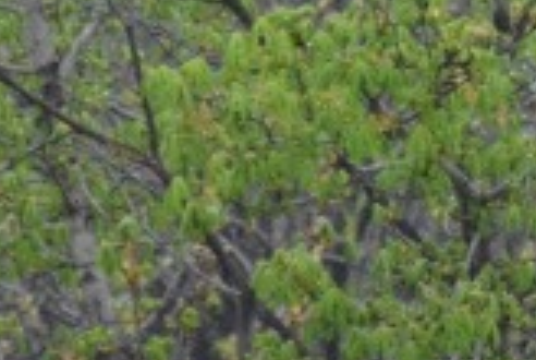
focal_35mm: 1150
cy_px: 982
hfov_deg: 1.8
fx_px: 17148
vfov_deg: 1.2
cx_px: 16
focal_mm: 105
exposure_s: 1/200
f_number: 8
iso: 1000
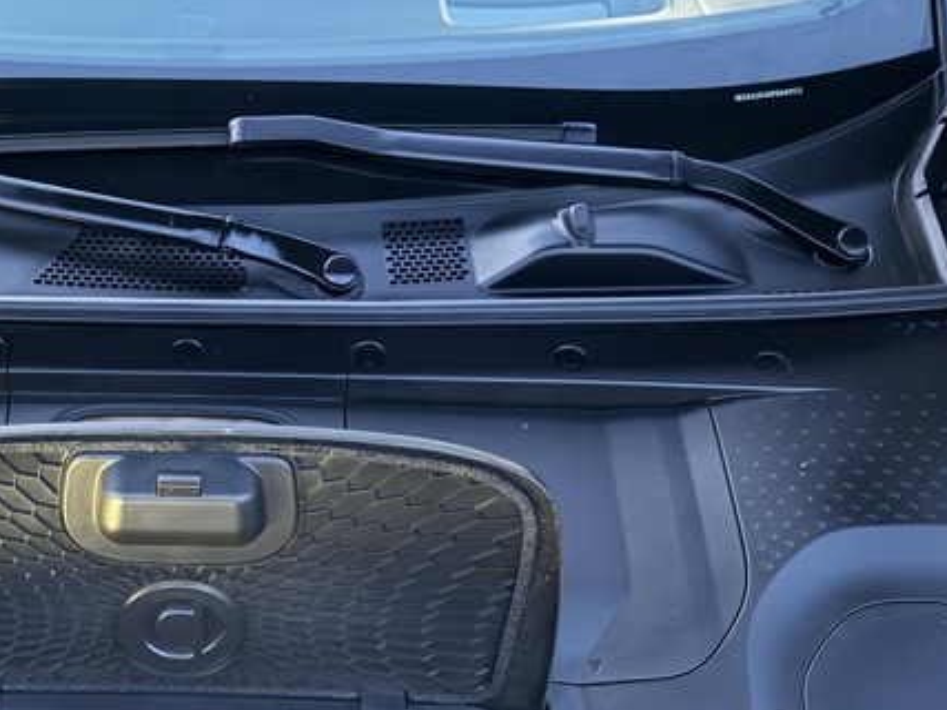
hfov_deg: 39.9
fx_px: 1231
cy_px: 577
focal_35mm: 45
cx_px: 155
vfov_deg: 31.3
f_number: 1.78
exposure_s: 1/9
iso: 1250
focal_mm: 6.76
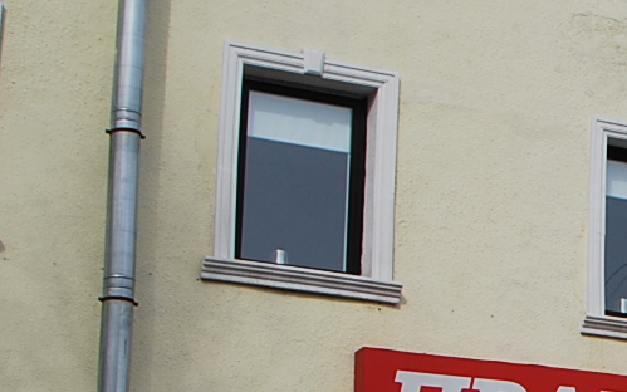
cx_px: 973
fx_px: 1829
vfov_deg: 12.1
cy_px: 363
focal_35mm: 107
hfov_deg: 17.3
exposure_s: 1/320
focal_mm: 18
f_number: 9
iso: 100
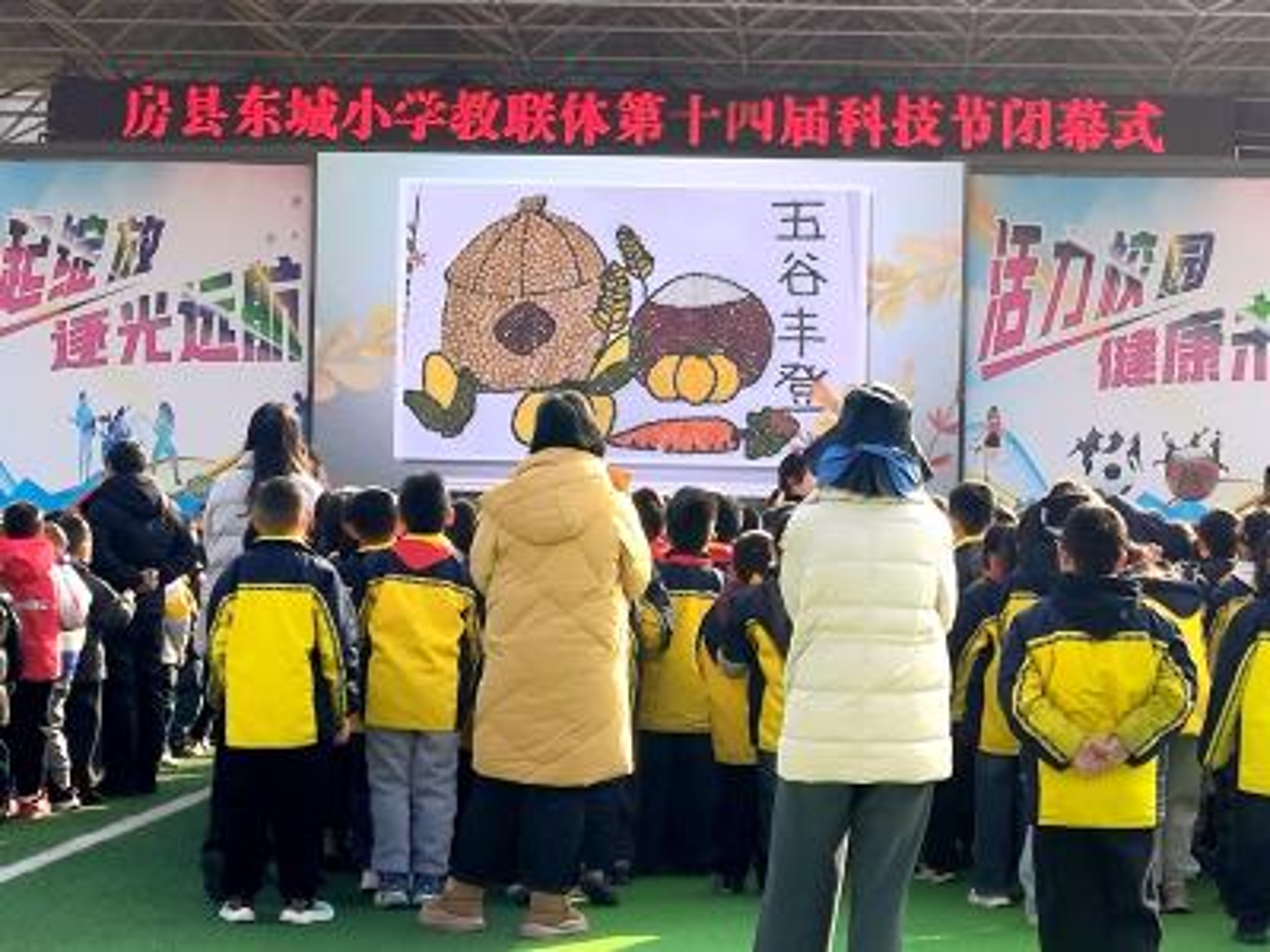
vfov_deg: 54.9
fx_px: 917
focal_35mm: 25
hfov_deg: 69.4
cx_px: 635
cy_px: 476
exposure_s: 1/402
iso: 56
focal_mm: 4.71
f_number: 1.79
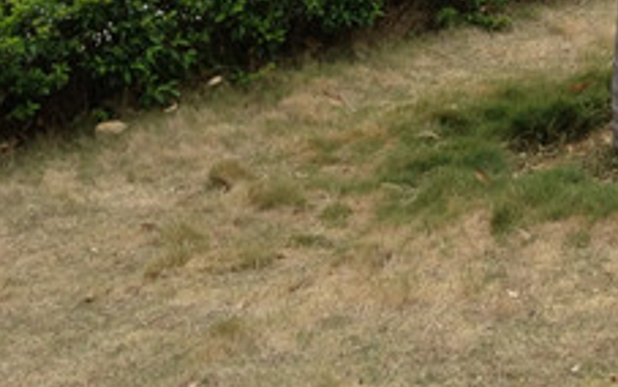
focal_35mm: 131
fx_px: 2207
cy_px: -422
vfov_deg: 9.3
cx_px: 770
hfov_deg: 15.3
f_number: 2.4
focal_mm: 4.28
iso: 64
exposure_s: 1/468
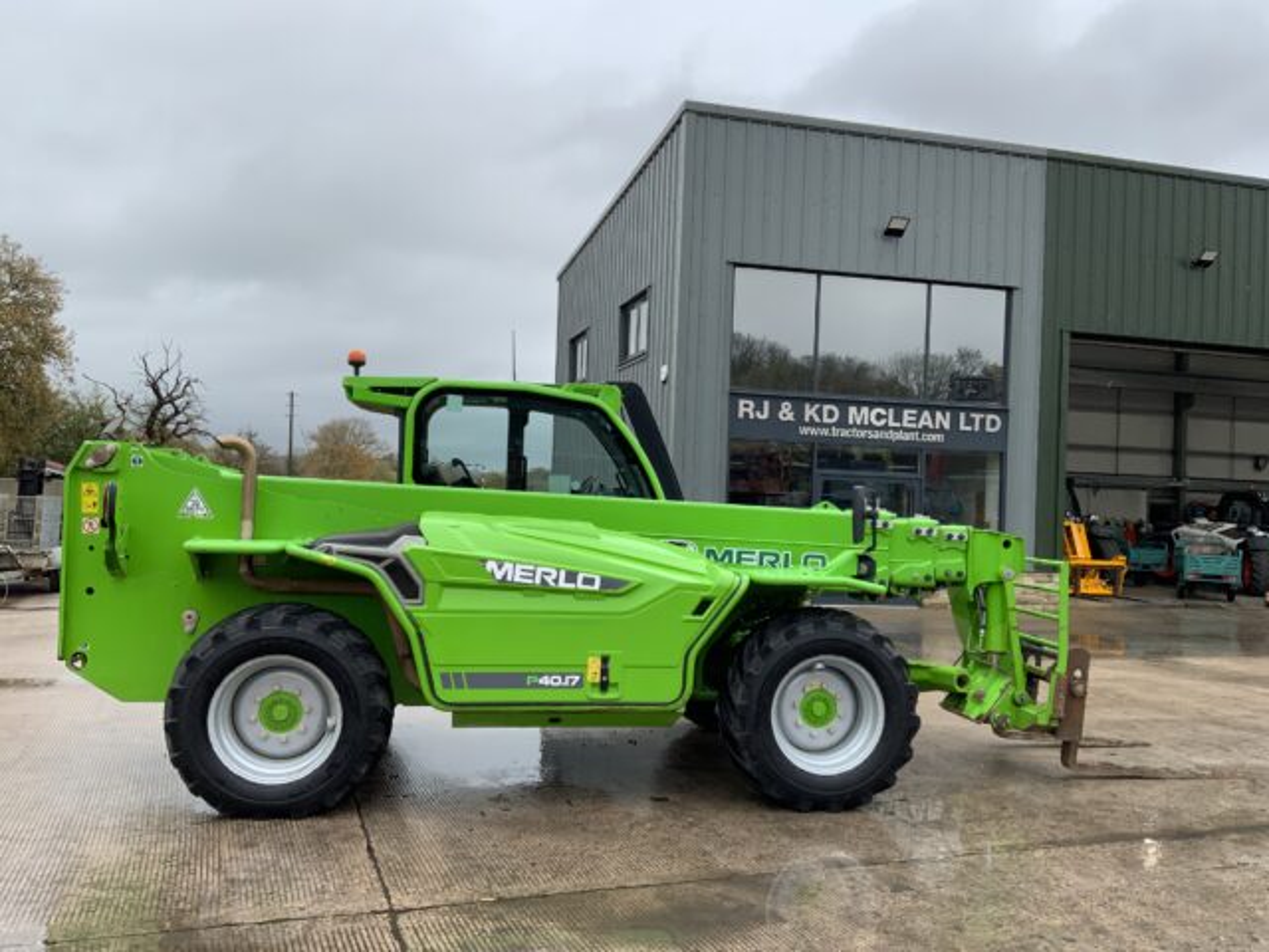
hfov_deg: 61.7
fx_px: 1063
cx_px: 634
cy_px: 476
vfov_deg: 48.2
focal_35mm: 29
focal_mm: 3
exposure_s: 1/454
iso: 16
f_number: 1.8
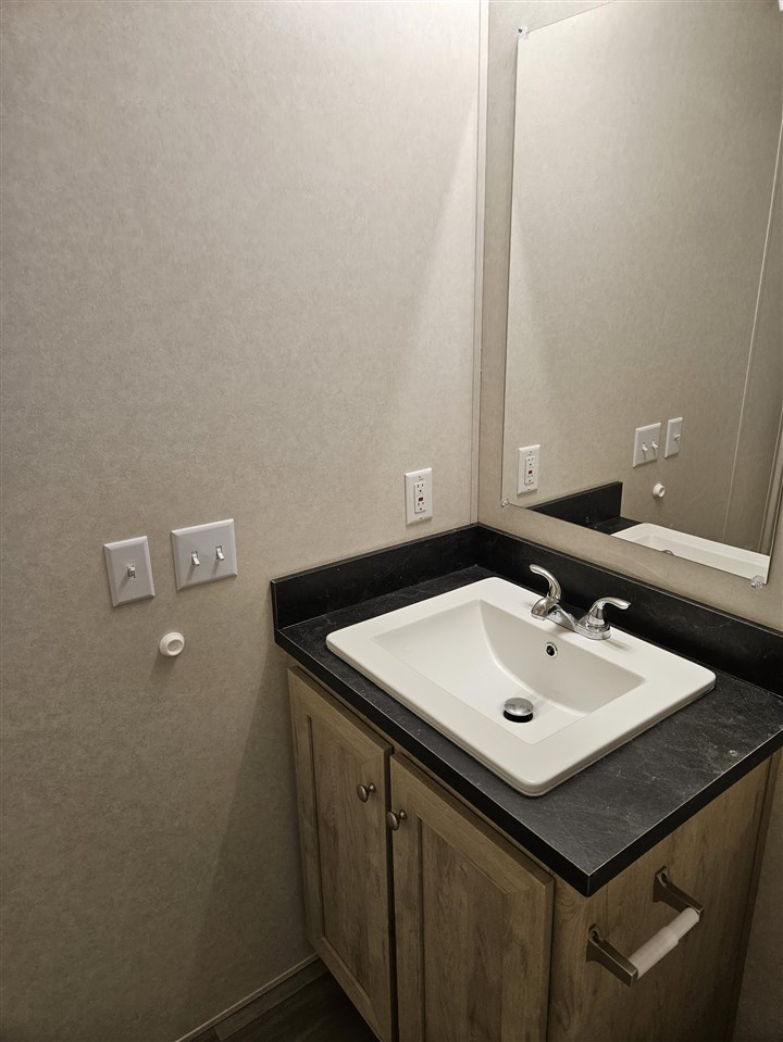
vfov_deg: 73.9
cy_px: 521
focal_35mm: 23
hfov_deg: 58.9
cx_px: 392
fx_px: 693
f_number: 1.8
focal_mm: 5.4
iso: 160
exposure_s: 1/120
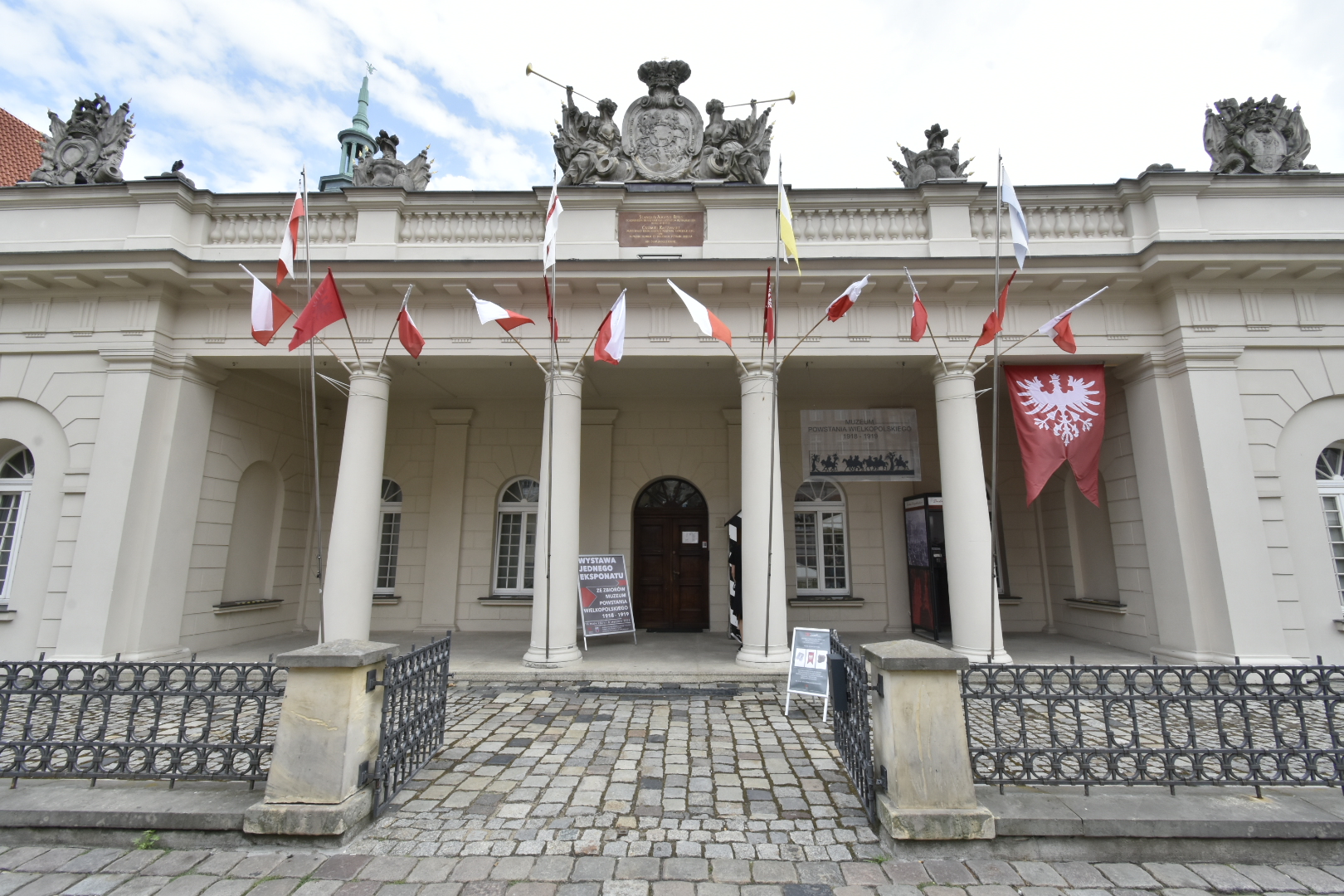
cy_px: 448
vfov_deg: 77.3
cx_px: 672
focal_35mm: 15
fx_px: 560
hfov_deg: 100.4
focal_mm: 10
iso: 400
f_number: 14
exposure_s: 1/160
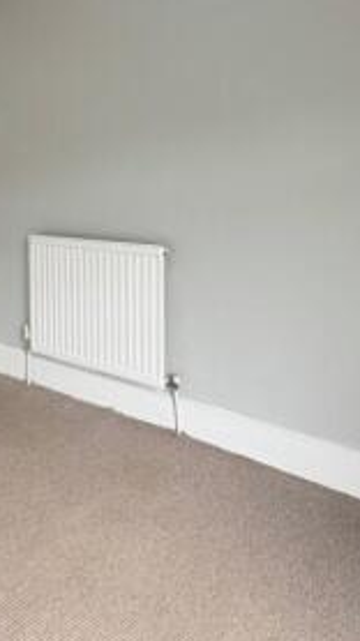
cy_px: 195
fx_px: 544
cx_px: 91
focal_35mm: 32
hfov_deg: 35.8
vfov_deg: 59.1
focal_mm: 2.22
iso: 160
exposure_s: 1/99
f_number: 2.2
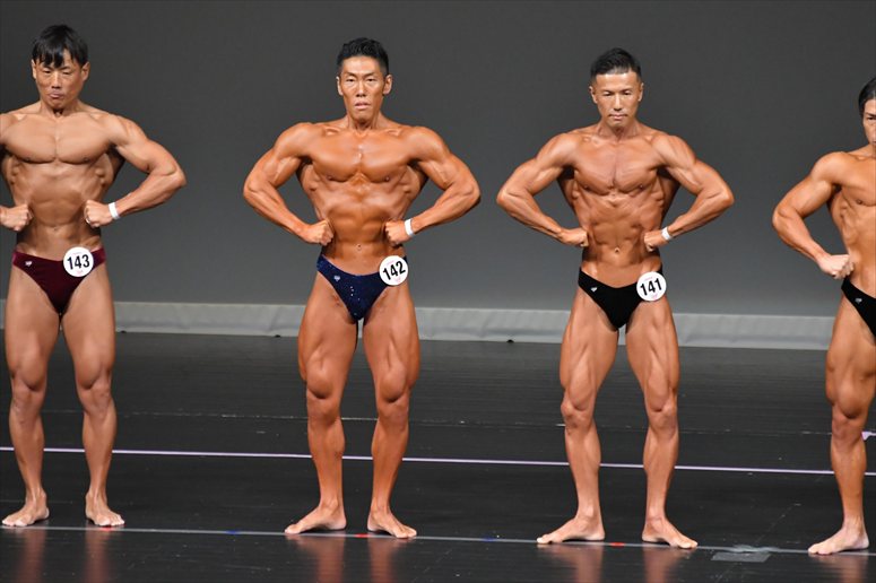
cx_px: 438
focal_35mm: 375
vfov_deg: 3.7
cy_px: 292
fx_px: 9121
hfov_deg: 5.5
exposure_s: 1/400
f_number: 5.6
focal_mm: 250
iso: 4000
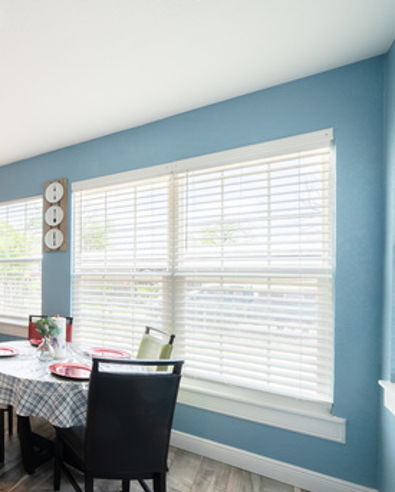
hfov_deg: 49.1
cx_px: -26
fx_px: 306
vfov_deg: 77.5
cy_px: 265
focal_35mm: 21
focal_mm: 12
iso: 125
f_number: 8
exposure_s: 1/500
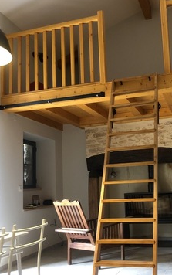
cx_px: 120
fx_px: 300
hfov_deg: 31.7
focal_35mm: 40
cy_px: 146
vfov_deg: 49.2
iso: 100
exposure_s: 1/13
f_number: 1.8
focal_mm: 3.99
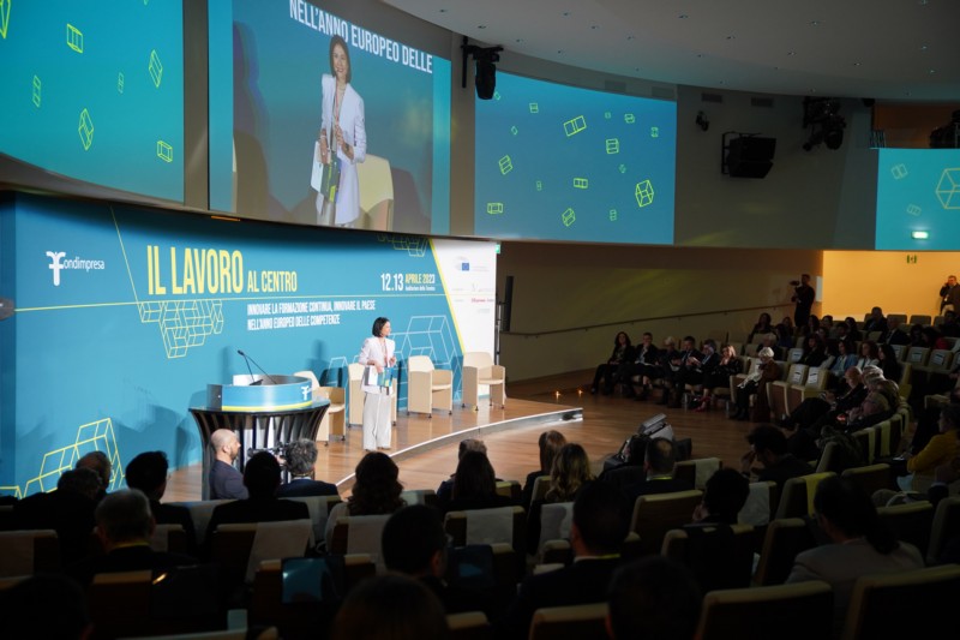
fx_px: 986
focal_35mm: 37
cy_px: 320
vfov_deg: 35.9
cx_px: 480
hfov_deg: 51.9
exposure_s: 1/125
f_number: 2.8
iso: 1250
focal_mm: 37
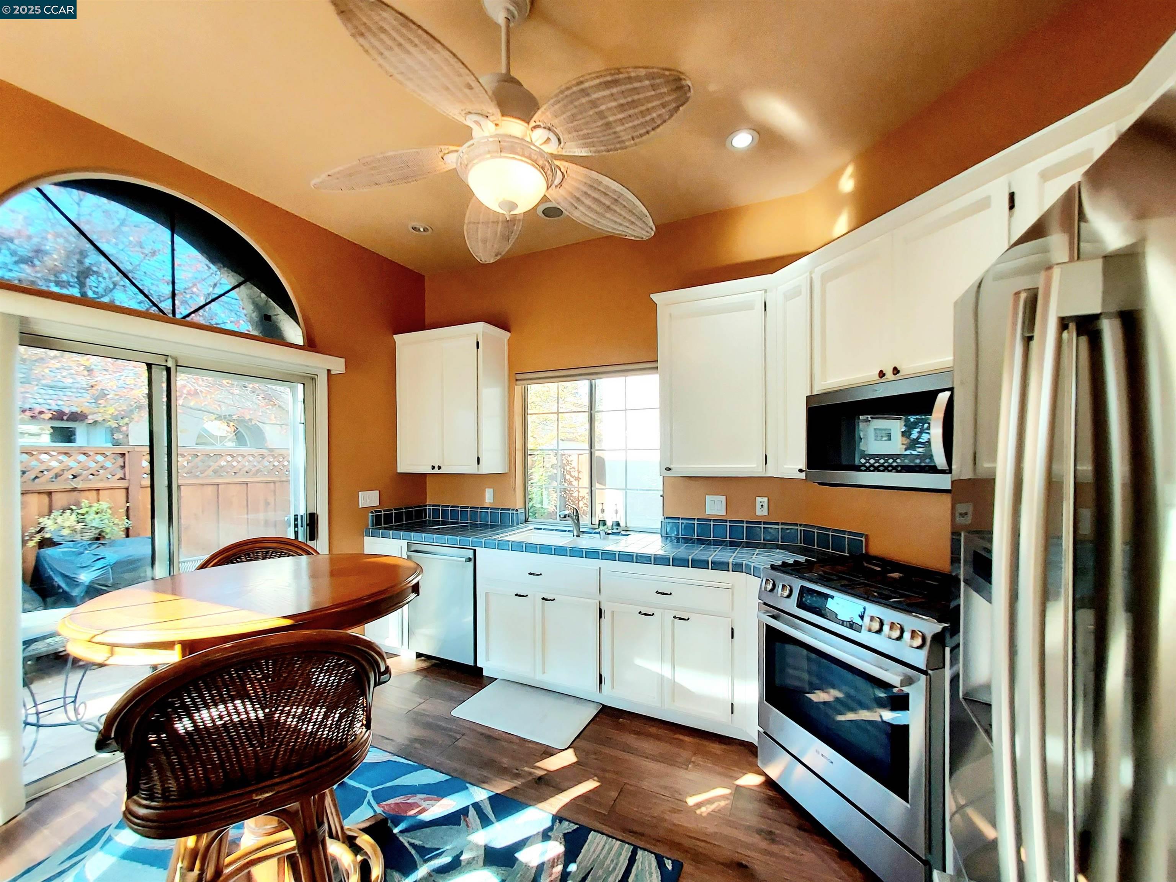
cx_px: 588
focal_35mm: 13
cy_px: 441
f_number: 2.2
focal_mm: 1.42
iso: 64
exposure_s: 1/120
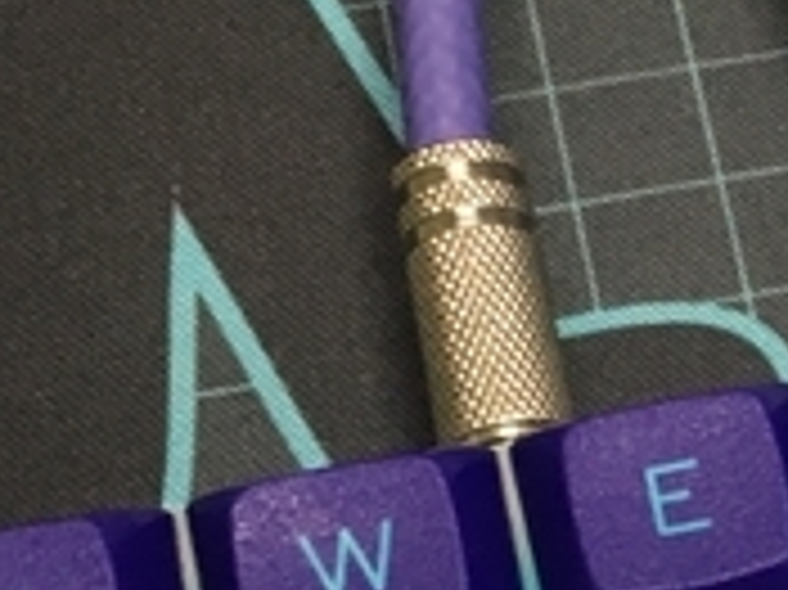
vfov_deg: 8.7
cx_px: 1590
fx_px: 3867
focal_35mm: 170
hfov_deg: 10.6
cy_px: 522
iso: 64
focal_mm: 4.15
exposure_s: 1/30
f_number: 2.2
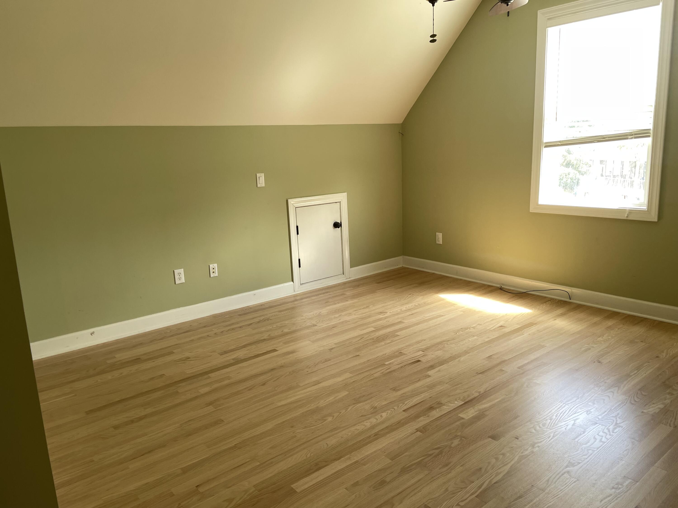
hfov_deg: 67.3
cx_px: 339
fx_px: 509
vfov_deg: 53.1
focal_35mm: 26
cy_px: 254
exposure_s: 1/121
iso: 50
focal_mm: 4.2
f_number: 1.6
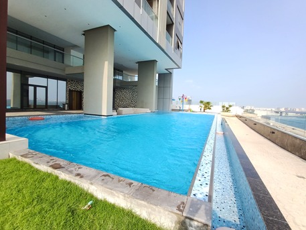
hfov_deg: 94.5
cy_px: 115
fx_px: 141
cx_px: 153
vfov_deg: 78.1
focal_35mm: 16
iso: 40
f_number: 2.2
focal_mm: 1.64
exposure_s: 1/587
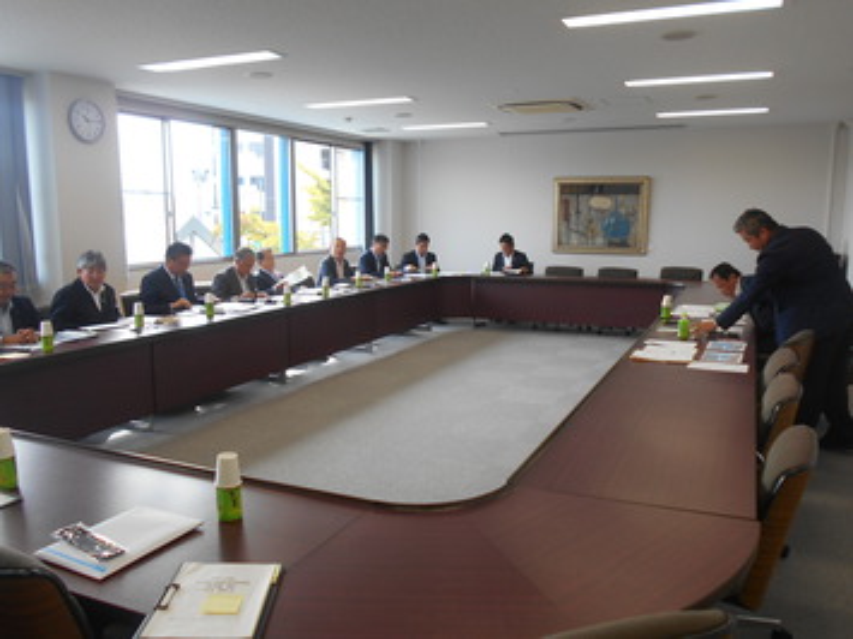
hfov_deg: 63.5
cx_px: 426
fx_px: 690
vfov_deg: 49.7
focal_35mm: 28
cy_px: 320
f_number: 3.4
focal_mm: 5.1
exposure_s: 1/50
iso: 80
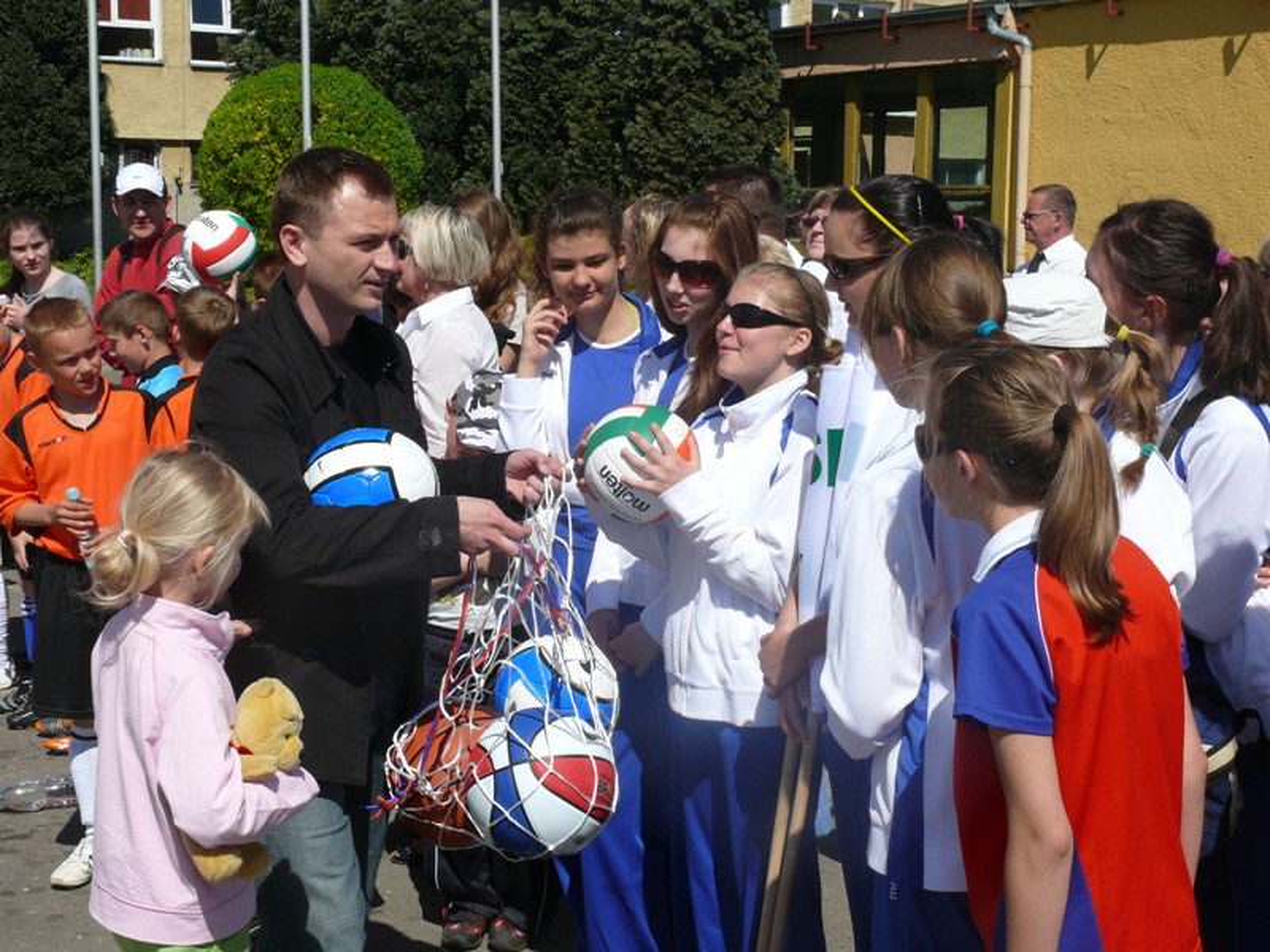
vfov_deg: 24.0
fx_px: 2238
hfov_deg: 31.7
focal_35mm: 61
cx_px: 635
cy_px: 476
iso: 100
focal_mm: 12.9
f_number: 8
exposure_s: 1/500
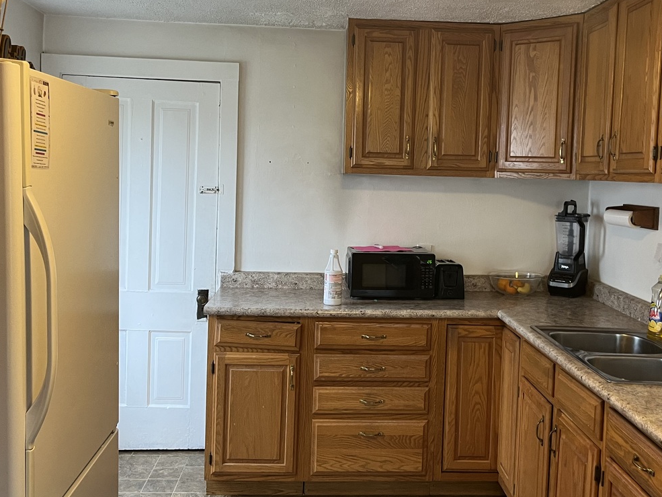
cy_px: 210
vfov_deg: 37.6
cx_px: 357
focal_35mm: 38
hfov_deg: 48.9
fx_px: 727
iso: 125
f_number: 1.6
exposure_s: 1/60
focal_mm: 5.1
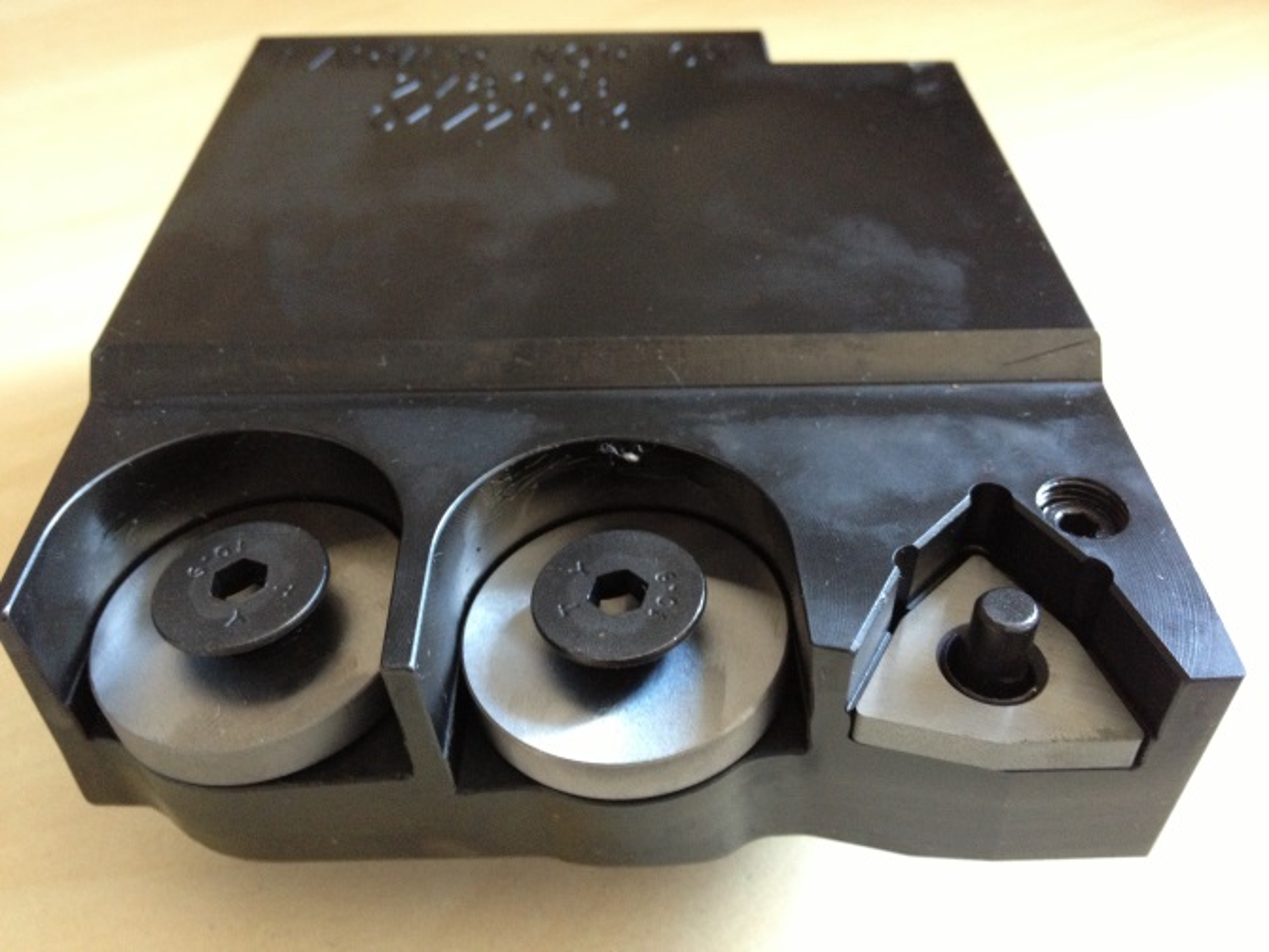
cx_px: 634
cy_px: 476
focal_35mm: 35
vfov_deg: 40.7
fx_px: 1284
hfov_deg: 52.6
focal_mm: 4.28
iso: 250
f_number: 2.4
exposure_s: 1/20
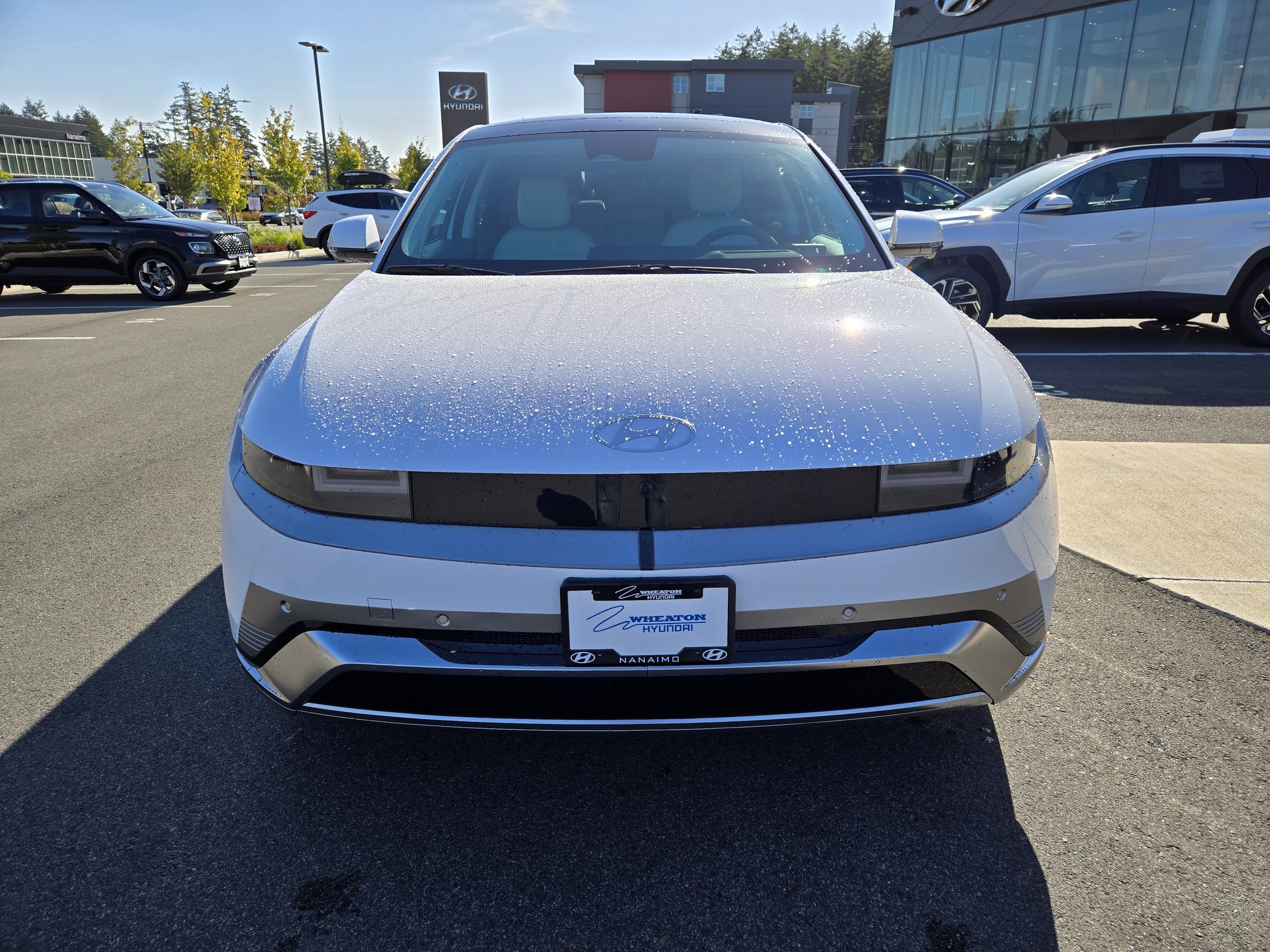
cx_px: 635
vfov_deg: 58.9
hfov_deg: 73.9
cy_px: 476
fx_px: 844
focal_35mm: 23
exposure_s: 1/1834
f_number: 1.8
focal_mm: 5.4
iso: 25
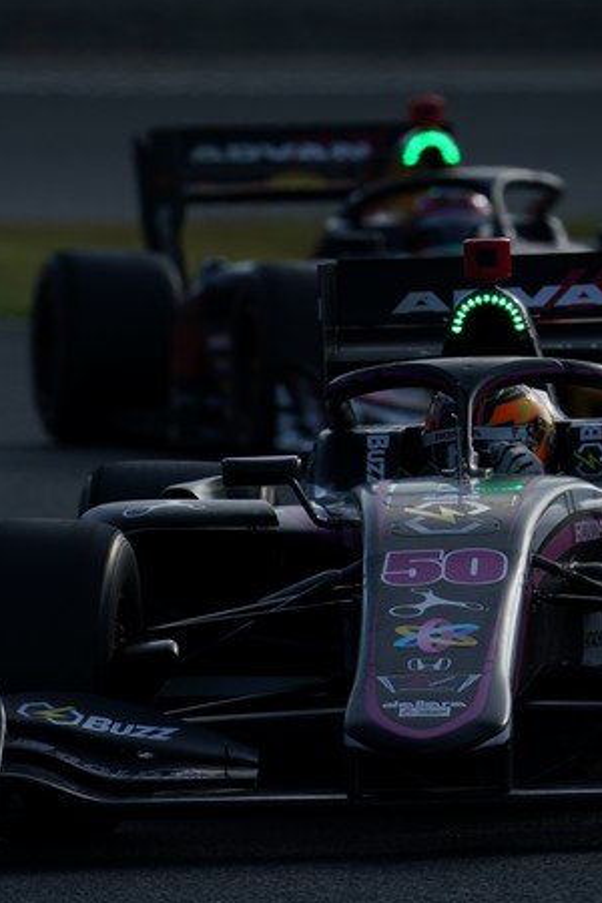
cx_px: 203
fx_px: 21470
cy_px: 437
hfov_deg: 1.6
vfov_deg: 2.4
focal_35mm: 856
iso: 200
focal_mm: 535
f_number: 8
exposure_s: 1/800
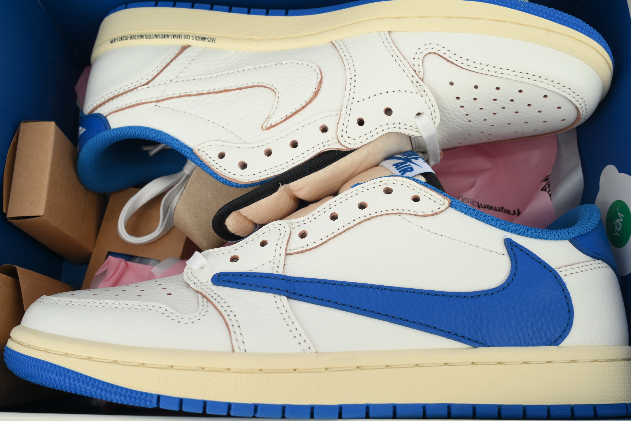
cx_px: 316
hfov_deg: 58.7
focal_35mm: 32
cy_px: 210
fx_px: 561
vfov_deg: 41.1
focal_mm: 32
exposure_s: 1/100
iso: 400
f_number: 11
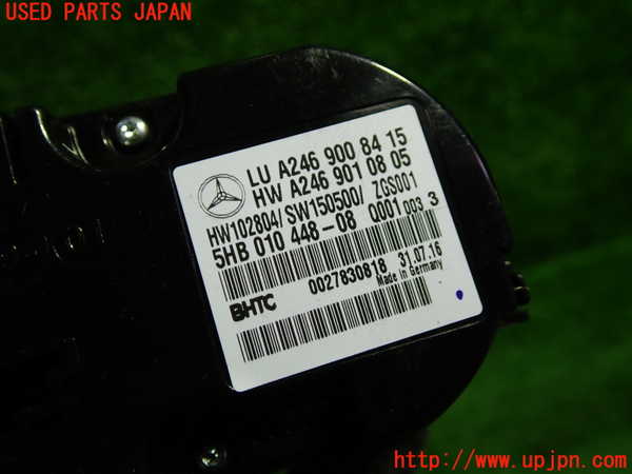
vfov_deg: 46.8
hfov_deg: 60.0
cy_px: 237
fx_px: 548
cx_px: 316
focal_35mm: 30
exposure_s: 1/60
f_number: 2.3
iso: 125
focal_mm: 5.4
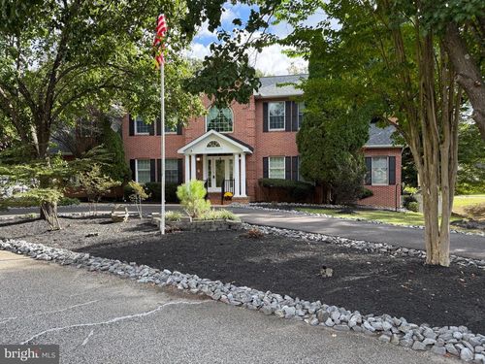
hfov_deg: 71.6
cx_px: 242
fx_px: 336
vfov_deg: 56.8
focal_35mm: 24
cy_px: 182
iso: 100
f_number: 1.78
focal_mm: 6.76
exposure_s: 1/683
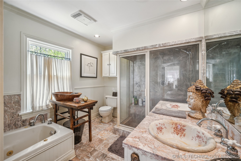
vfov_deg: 81.2
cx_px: 120
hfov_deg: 104.3
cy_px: 80
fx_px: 94
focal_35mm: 14
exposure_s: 1/6
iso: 640
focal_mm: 14
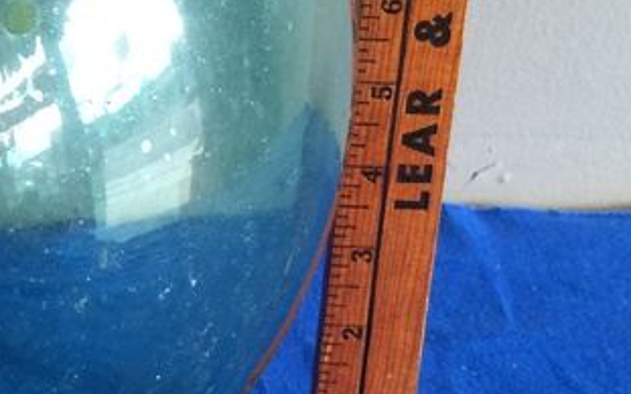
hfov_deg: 21.1
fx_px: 1581
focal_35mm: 92
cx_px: -116
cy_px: 56
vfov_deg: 14.1
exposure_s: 1/30
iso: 50
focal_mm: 4.12
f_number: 2.2
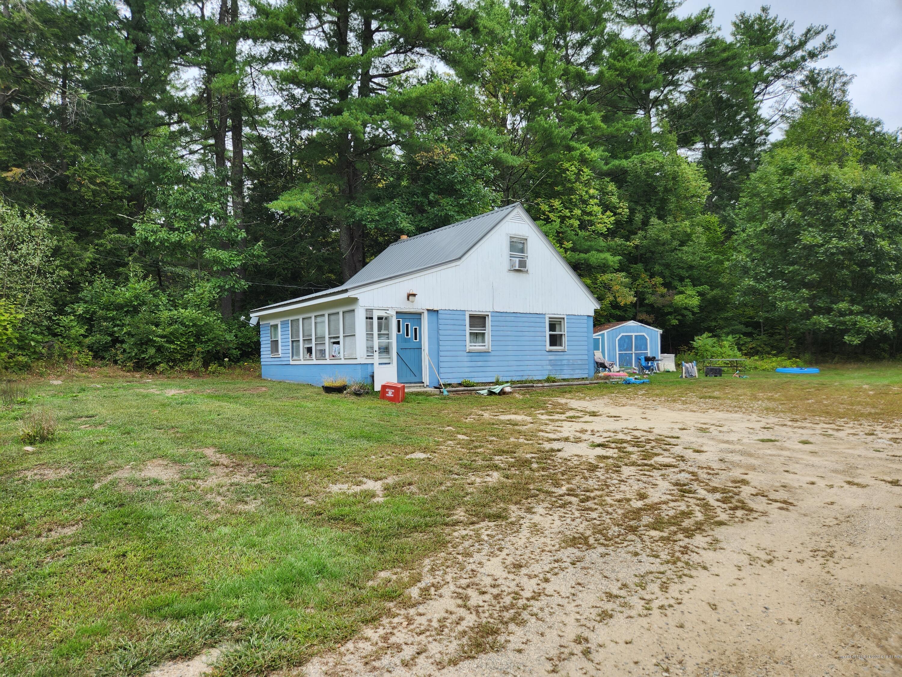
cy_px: 338
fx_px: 599
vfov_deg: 58.9
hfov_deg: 73.9
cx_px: 451
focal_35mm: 23
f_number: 1.8
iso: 20
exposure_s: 1/241
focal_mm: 5.4
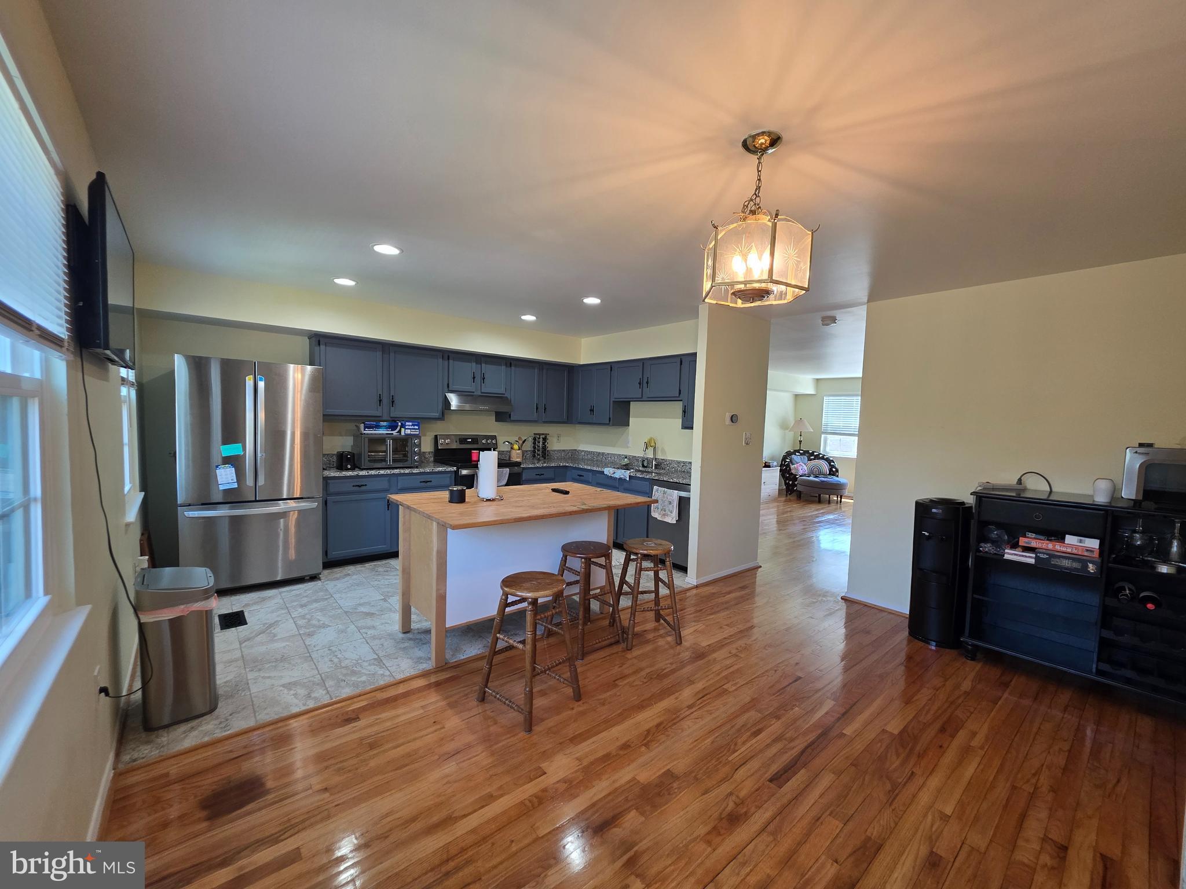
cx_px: 593
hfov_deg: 106.2
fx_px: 445
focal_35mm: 13
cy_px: 444
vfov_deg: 89.9
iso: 160
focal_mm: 2.2
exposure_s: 1/120
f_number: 1.9
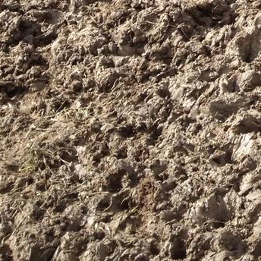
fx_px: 1228
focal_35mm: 144
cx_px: 417
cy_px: -175
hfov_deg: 11.5
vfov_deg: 11.4
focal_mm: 4.28
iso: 50
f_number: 2.4
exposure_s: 1/836
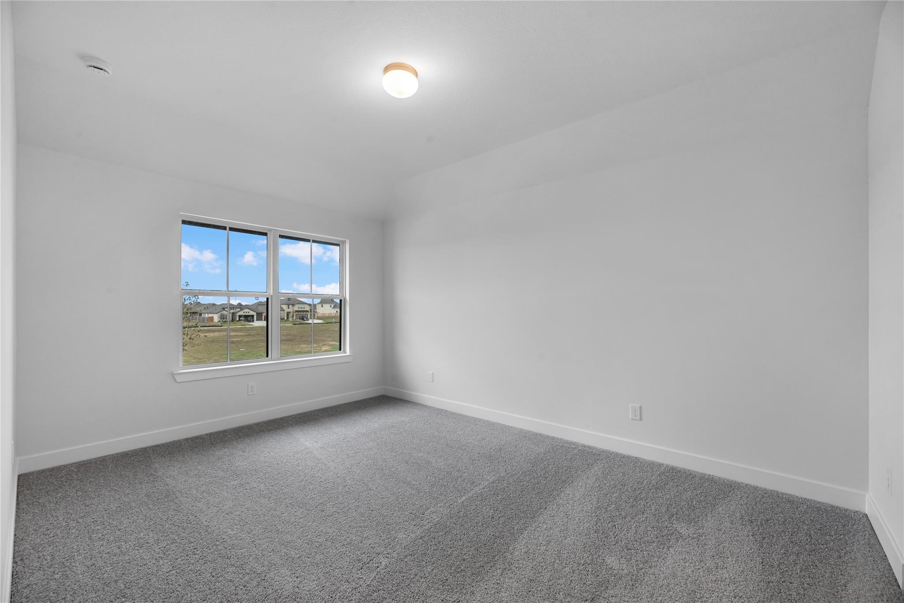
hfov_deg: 104.2
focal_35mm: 14
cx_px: 452
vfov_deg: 81.2
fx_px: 352
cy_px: 302
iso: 250
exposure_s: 1/250
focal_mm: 14
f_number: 9
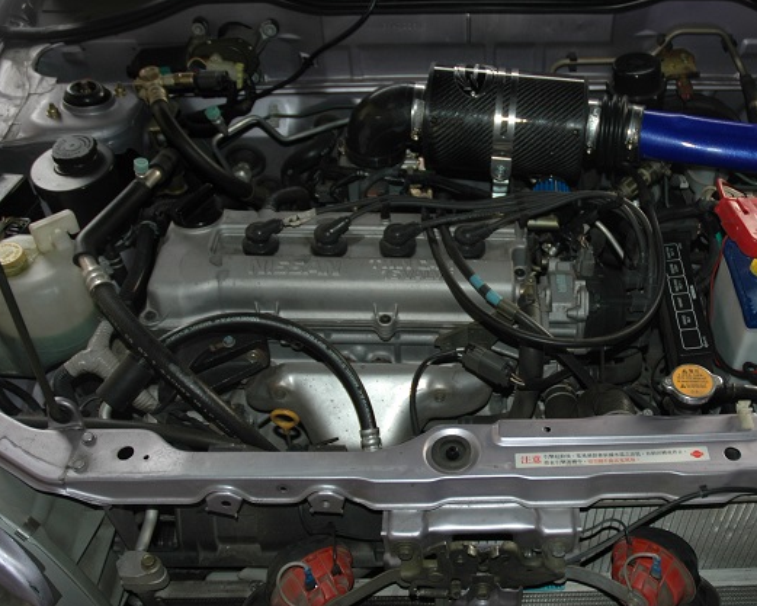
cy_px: 302
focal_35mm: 34
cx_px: 484
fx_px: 762
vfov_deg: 43.4
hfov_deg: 52.1
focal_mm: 18
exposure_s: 1/60
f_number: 3.5
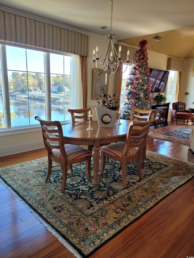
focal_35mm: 26
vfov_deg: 67.3
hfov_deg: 53.1
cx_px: 97
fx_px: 194
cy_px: 129
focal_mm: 5.4
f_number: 1.8
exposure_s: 1/120
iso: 64
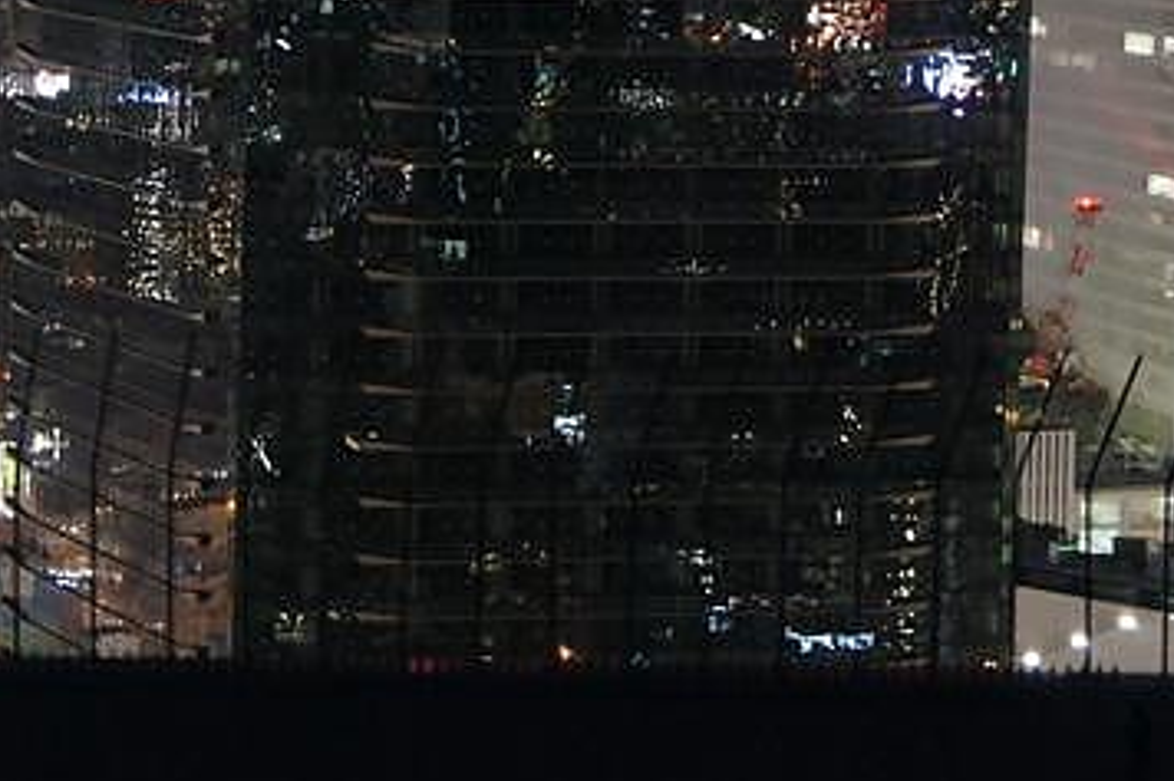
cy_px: -7
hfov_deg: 12.3
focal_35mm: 164
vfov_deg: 8.3
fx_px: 5345
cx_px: -115
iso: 6400
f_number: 5
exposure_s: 1/10
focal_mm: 49
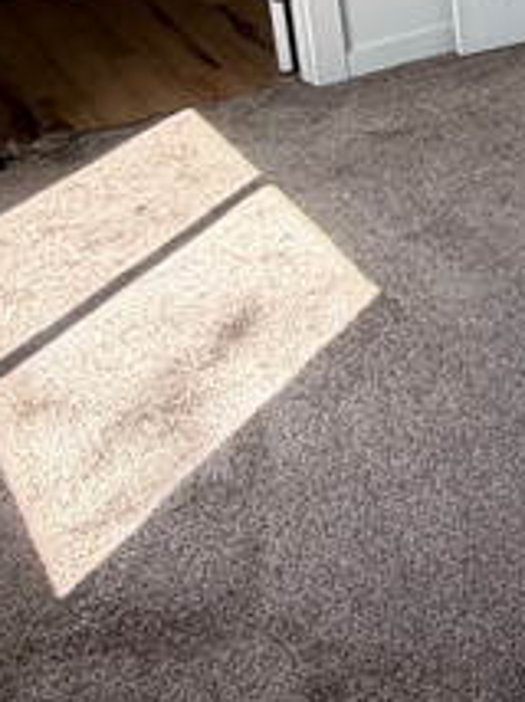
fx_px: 1358
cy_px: -72
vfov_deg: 26.7
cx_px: 856
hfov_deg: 18.5
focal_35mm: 67
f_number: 2.2
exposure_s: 1/121
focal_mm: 2.22
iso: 50
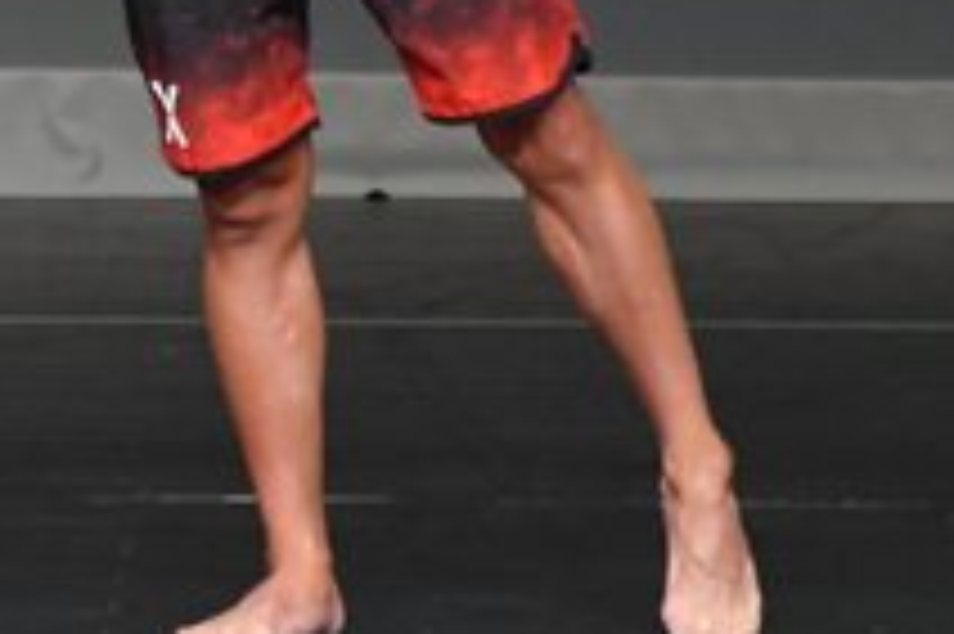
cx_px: -344
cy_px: -198
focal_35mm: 1151
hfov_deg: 1.8
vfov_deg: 1.2
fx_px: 30477
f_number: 5.6
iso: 4000
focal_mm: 210
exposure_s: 1/400
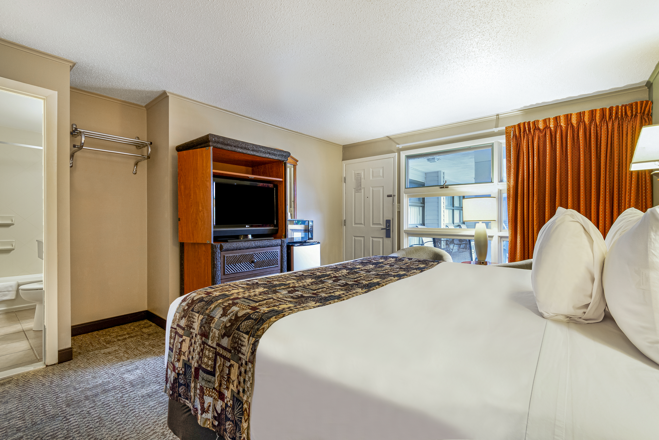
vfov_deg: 77.3
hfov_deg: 100.4
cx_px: 330
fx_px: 275
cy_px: 220
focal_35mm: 15
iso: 400
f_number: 9
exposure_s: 1
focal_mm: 10
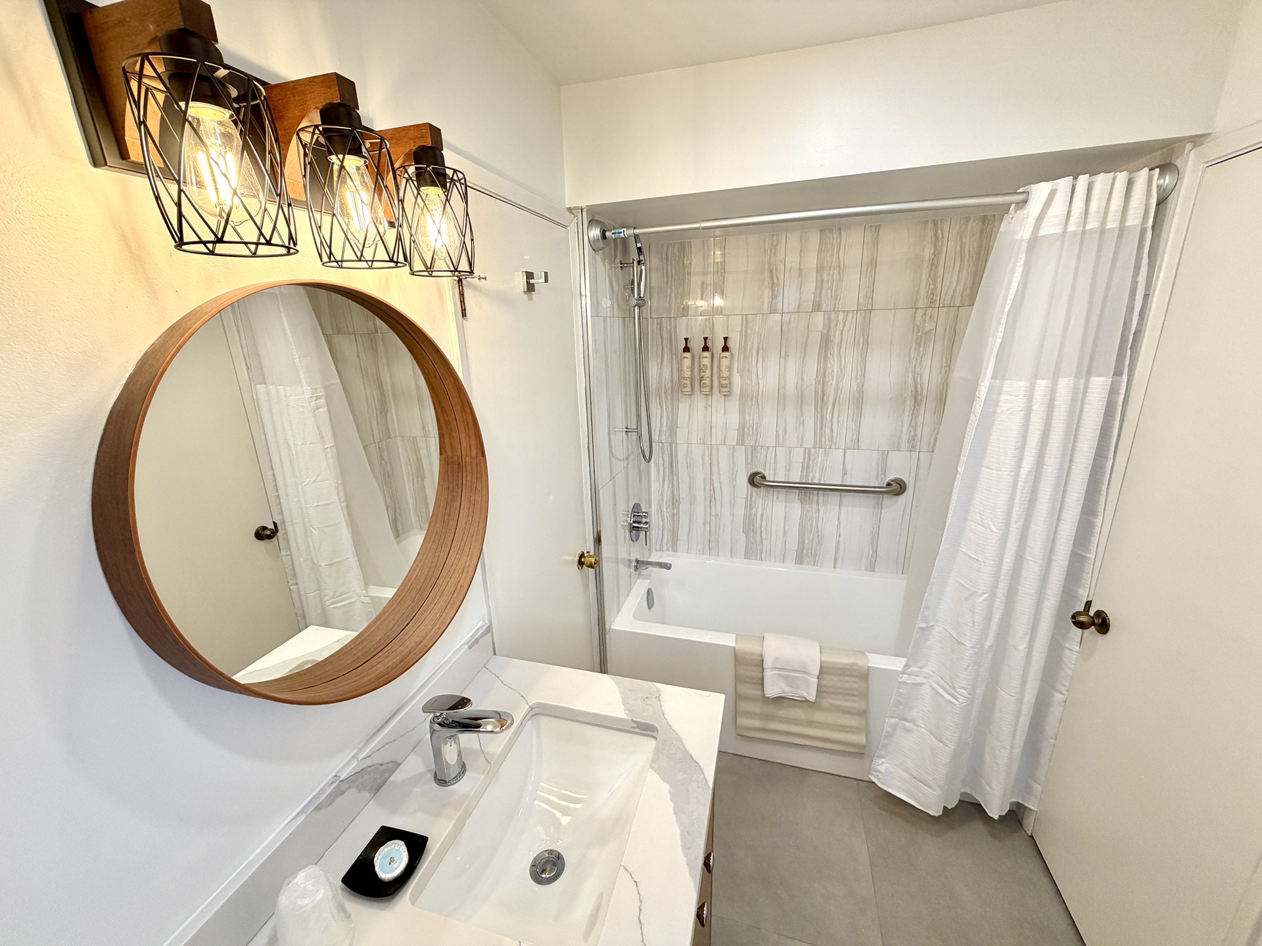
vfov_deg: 85.7
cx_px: 631
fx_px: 510
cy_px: 473
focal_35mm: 14
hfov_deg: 102.1
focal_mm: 2.22
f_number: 2.2
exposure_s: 1/120
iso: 100
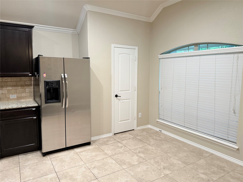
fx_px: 168
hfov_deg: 71.6
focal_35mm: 24
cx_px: 122
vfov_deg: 56.8
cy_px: 91
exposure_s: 1/60
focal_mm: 6.76
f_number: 1.78
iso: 250
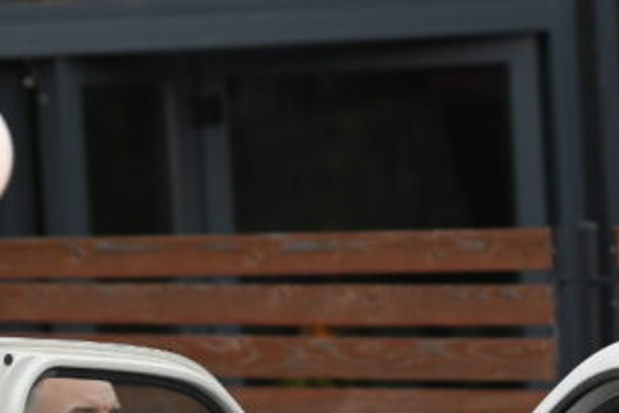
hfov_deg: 2.0
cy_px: 692
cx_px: 801
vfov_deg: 1.4
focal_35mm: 1013
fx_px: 17417
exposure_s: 1/640
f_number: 4
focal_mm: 200
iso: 800
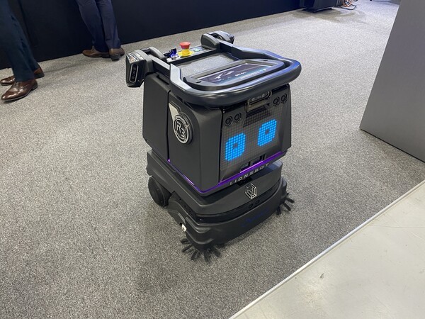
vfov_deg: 53.1
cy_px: 160
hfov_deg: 67.3
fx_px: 319
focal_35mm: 26
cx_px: 212
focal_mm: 4.25
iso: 200
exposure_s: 1/60
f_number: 1.8
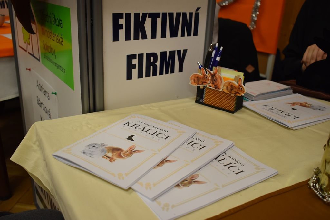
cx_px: 165
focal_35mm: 34
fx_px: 316
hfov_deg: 55.1
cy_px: 110
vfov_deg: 38.4
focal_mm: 23
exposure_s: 1/60
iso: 800
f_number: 3.8
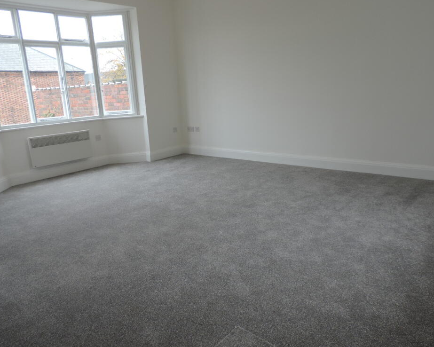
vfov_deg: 54.9
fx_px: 334
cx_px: 207
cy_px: 175
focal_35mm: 26
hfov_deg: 66.0
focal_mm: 4.3
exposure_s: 1/30
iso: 100
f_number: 3
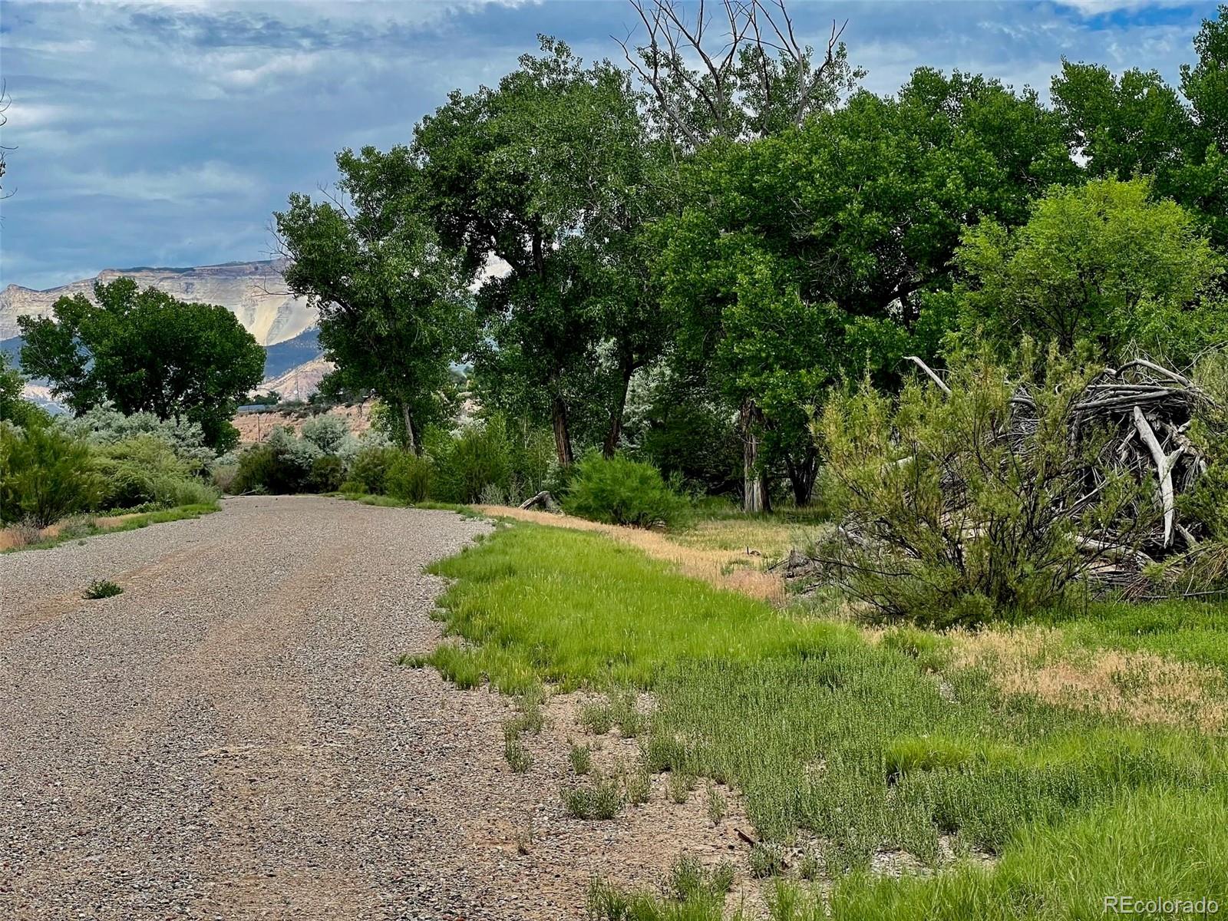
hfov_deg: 25.3
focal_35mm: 77
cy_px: 460
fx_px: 2732
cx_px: 614
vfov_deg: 19.1
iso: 32
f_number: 2.8
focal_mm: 9
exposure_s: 1/576
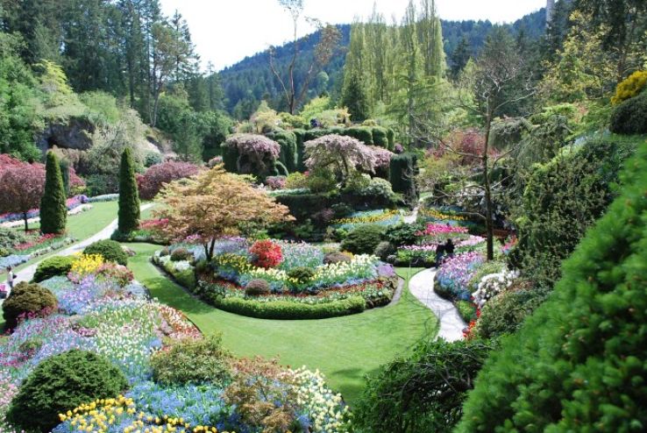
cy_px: 216
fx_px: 540
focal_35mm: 30
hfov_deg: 61.9
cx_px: 324
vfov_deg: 43.7
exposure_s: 1/160
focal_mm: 20
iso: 100
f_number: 6.3
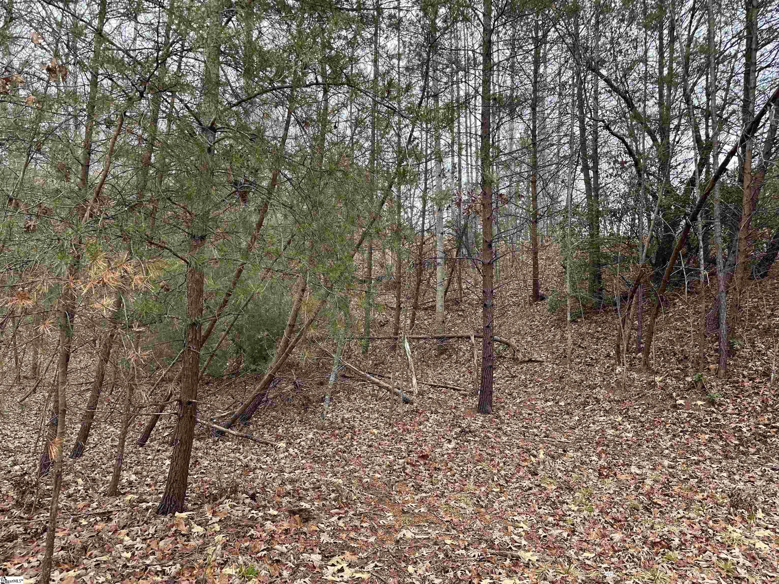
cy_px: 292
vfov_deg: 56.8
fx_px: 540
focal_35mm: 24
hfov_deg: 71.6
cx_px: 390
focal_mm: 6.86
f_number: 1.78
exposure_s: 1/121
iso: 64
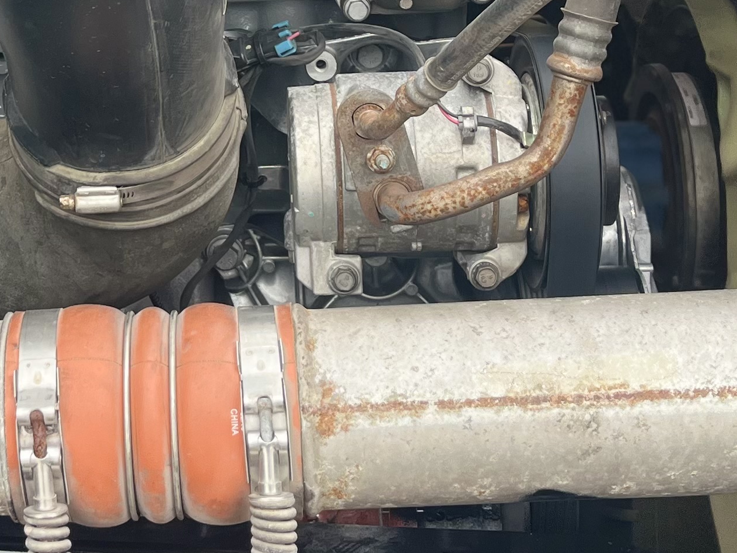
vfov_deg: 17.4
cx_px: 80
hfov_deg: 23.0
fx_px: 1767
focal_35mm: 83
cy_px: 10
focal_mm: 5.1
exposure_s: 1/311
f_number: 1.6
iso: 50
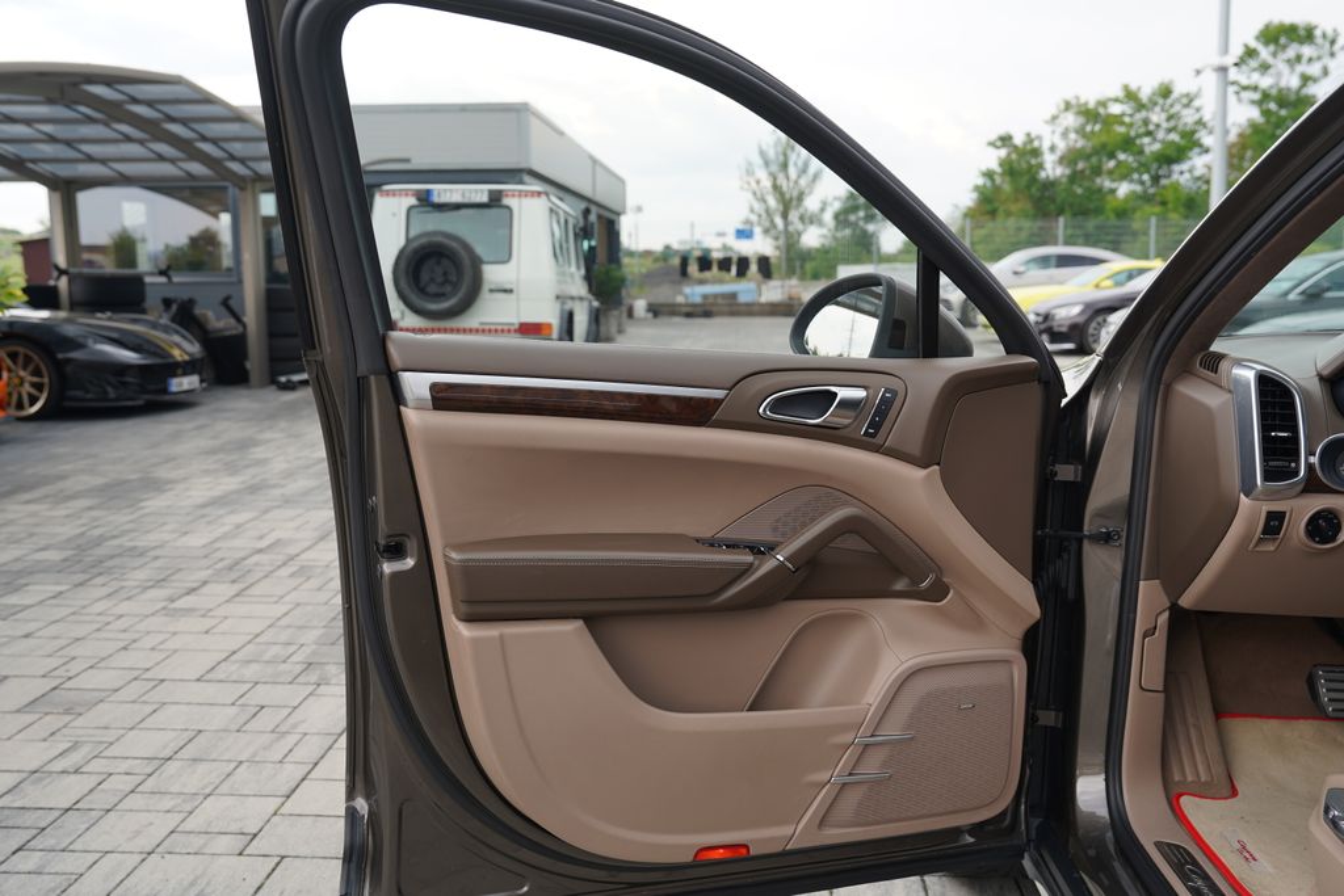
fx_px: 1195
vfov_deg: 41.1
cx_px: 672
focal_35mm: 32
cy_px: 448
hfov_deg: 58.7
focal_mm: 32
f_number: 4.5
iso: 100
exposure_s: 1/100
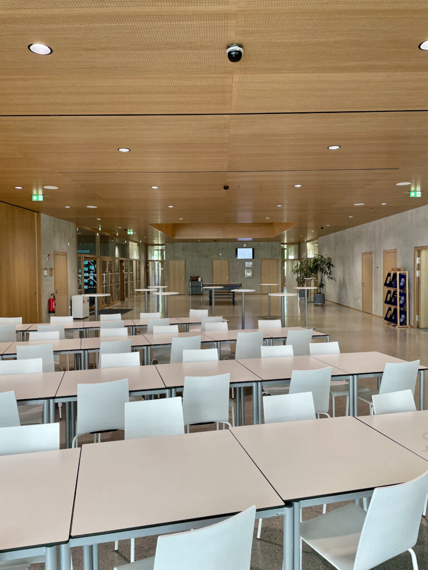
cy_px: 285
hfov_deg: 53.1
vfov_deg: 67.3
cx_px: 214
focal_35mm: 26
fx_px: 429
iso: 80
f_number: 1.6
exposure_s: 1/100
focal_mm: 4.2
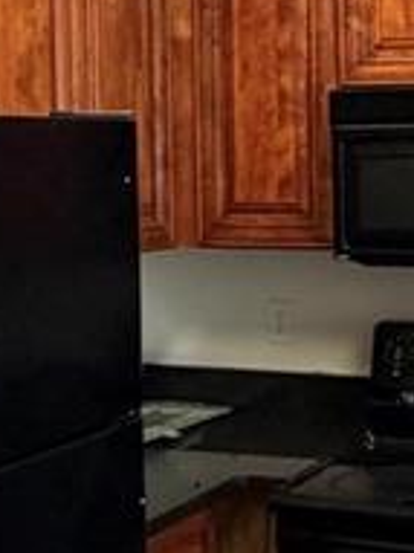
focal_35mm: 88
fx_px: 1405
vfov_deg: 22.3
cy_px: 263
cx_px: 333
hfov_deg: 16.6
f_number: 2.2
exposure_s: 1/60
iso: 500
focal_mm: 2.22
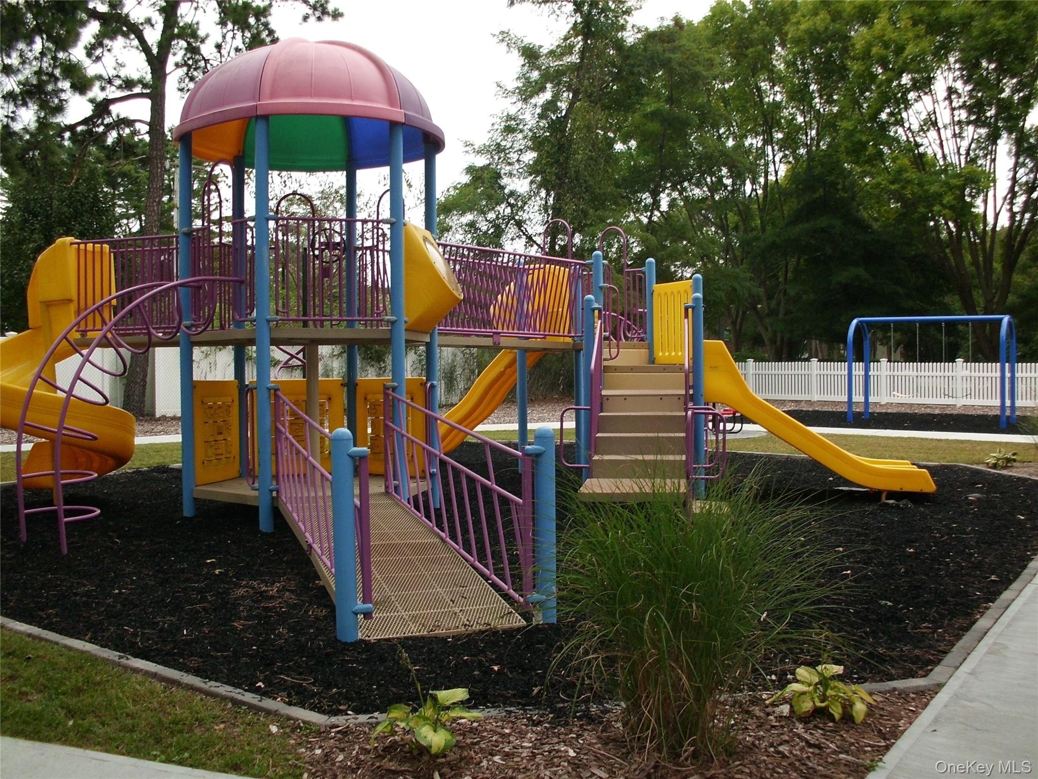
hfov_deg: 51.4
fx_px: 1080
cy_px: 390
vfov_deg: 39.7
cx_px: 519
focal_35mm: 36
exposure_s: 1/100
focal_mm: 6.3
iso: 100
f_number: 7.3
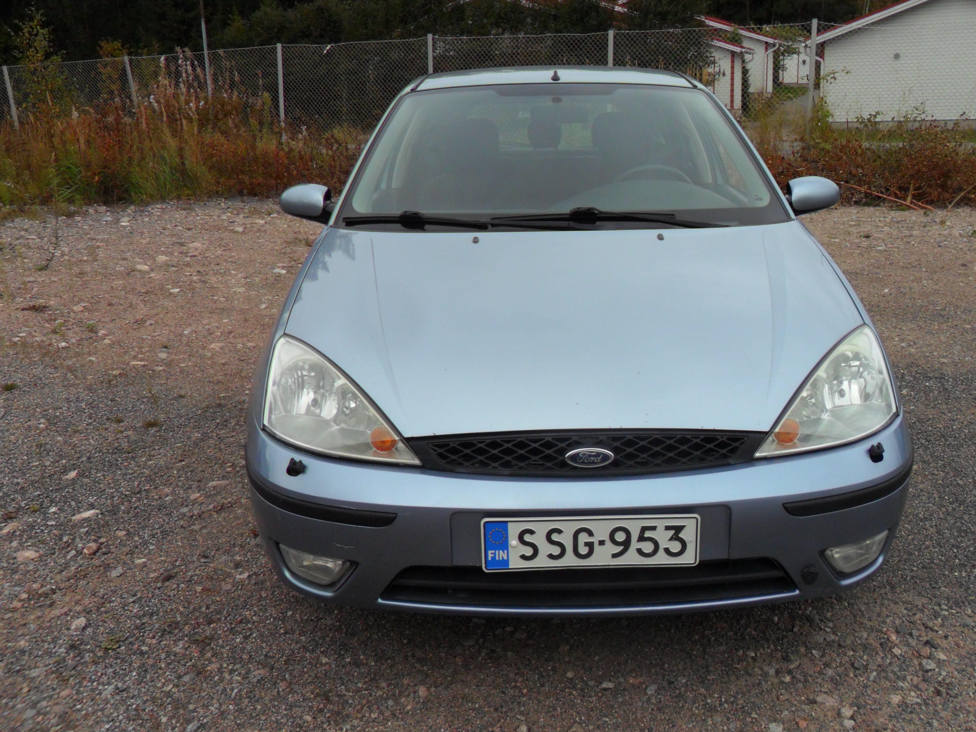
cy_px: 348
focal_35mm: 32
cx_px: 552
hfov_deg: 56.6
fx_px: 902
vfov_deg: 44.1
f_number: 3.5
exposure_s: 1/1000
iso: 80
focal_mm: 4.9
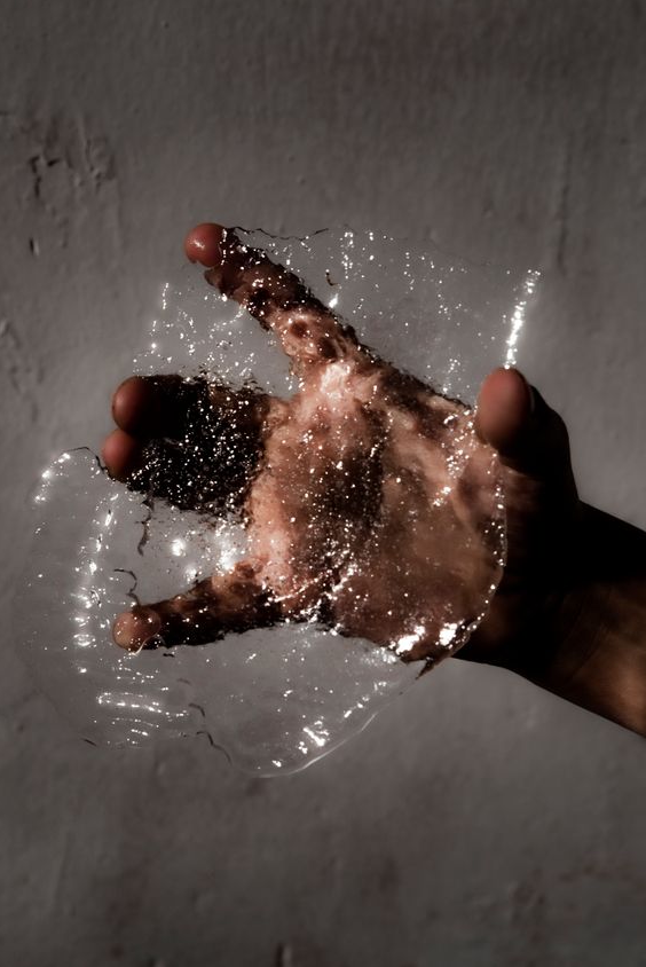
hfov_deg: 15.6
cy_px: 474
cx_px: 289
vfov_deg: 23.1
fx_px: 2365
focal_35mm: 88
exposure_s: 1/1000
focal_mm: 62
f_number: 8
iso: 100
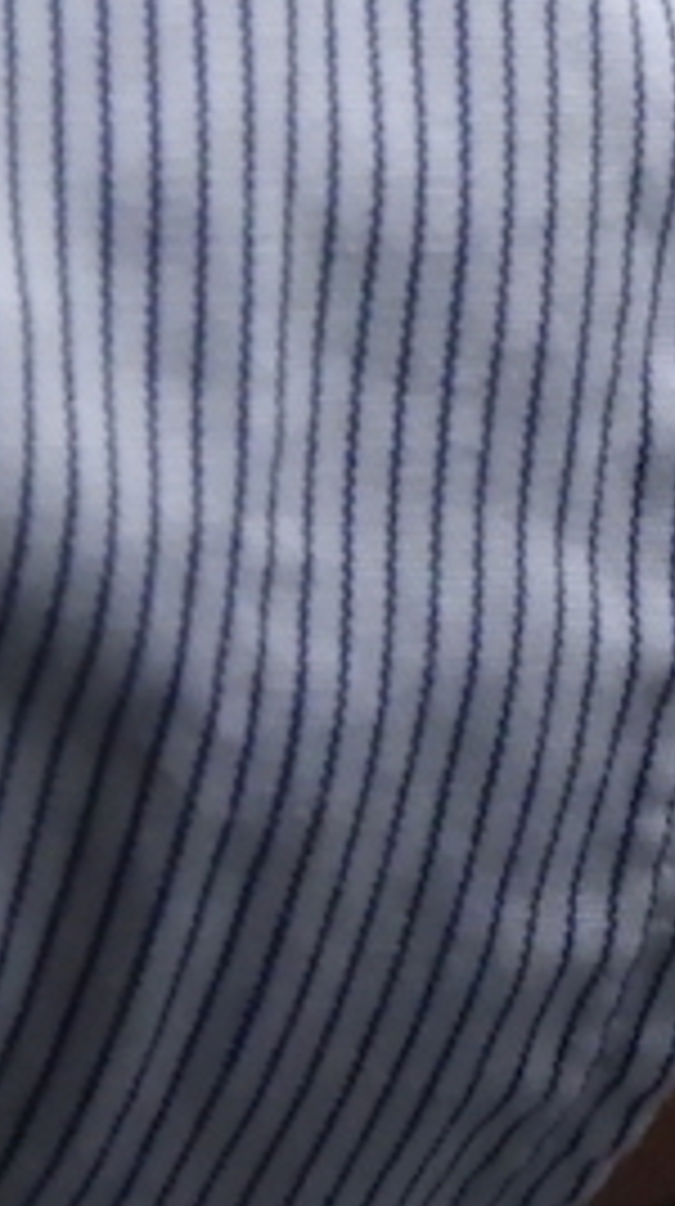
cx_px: 1917
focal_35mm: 319
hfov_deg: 3.7
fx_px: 10189
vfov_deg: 6.8
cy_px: 254
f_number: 9
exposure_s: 1/4000
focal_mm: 40.7
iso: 6400
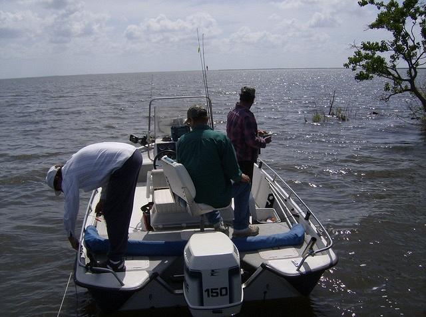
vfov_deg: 39.5
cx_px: 213
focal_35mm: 36
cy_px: 158
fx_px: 442
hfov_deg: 51.5
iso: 100
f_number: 4.7
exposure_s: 1/2000
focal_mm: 6
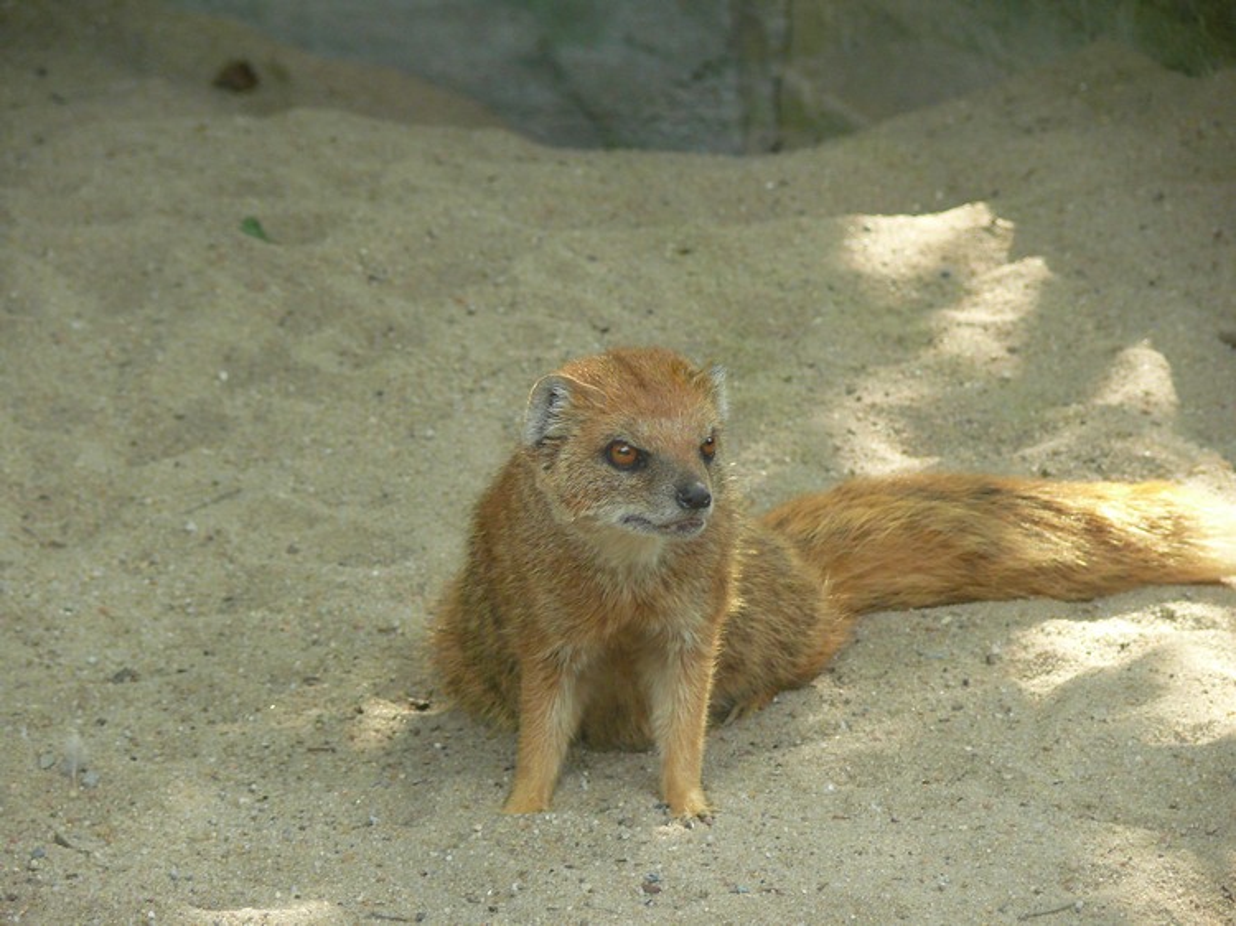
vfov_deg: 6.9
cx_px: 618
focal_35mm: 216
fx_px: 7710
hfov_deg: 9.2
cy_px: 463
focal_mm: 45.7
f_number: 3.6
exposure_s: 1/60
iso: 200
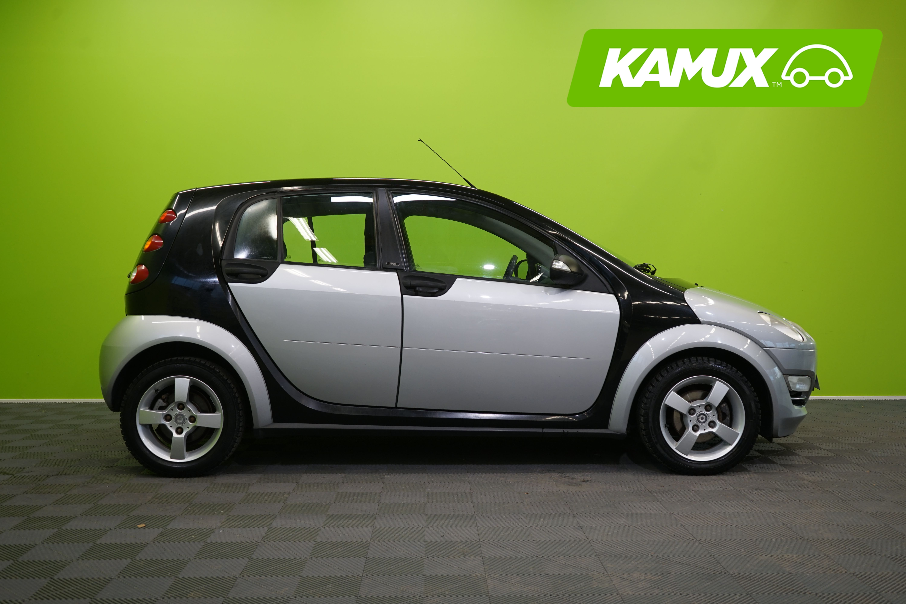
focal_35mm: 38
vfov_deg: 35.1
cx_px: 453
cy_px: 302
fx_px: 956
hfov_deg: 50.7
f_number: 5.6
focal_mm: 38
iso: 400
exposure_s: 1/40
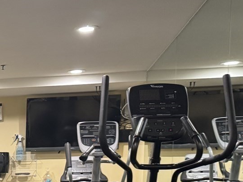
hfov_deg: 18.8
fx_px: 639
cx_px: -130
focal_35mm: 91
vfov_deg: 15.2
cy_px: 260
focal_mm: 6.76
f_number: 1.78
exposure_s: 1/60
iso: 500
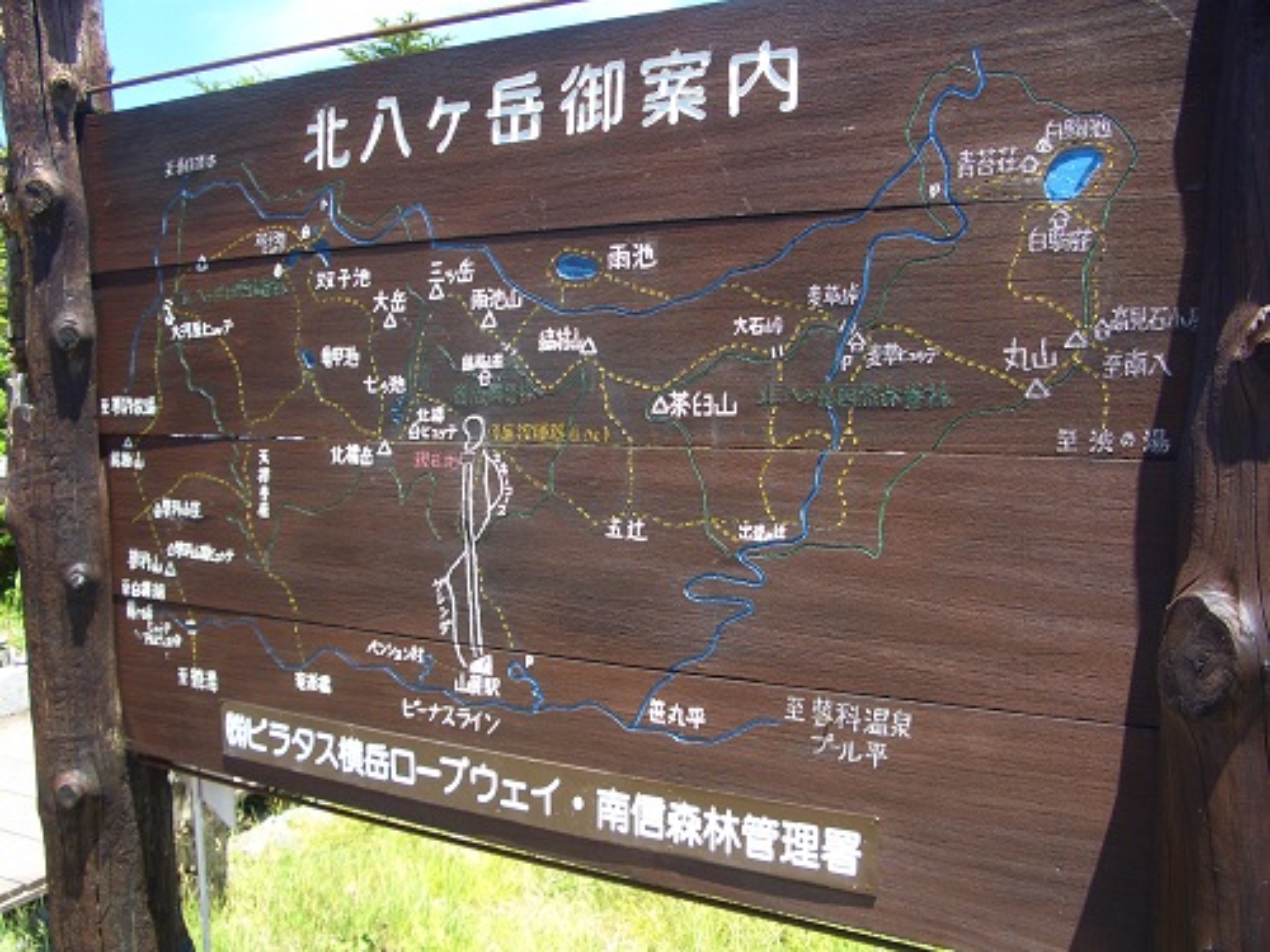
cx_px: 635
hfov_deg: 52.6
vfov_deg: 40.7
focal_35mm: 35
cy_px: 476
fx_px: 1284
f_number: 4.3
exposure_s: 1/100
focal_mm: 5.8
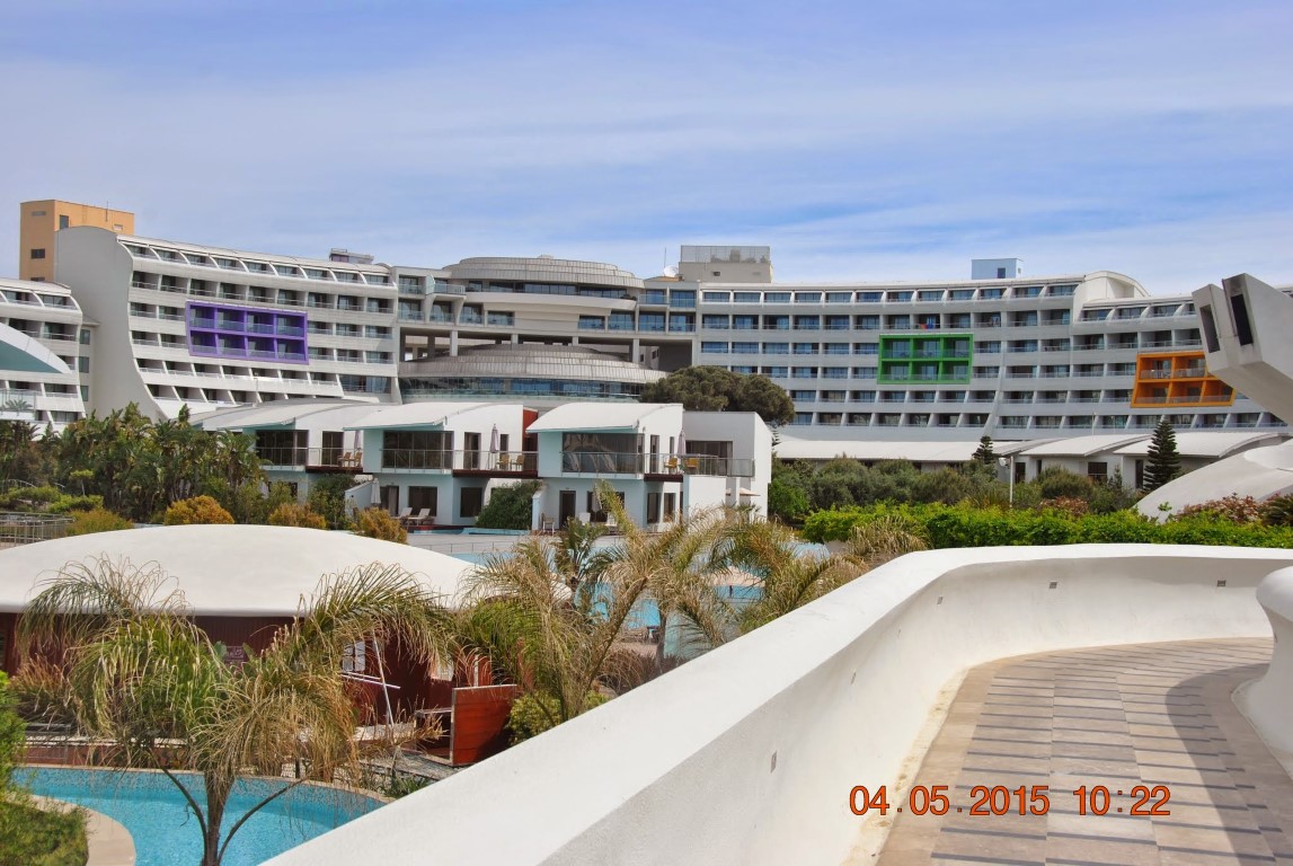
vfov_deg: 28.2
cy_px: 433
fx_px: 1726
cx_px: 646
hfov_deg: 41.1
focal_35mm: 48
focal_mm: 32
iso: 100
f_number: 9
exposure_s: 1/320
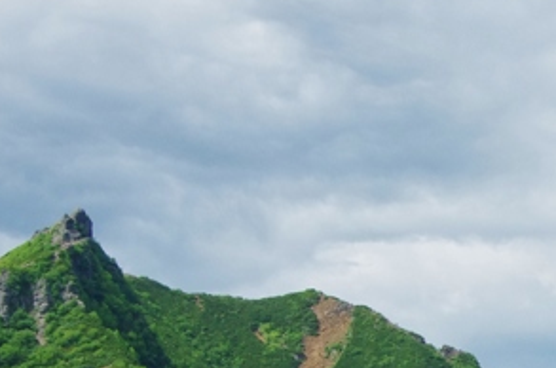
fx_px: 2265
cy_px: 615
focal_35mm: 147
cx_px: 837
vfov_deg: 9.0
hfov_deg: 13.2
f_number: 10
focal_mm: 28
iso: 800
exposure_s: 1/1000
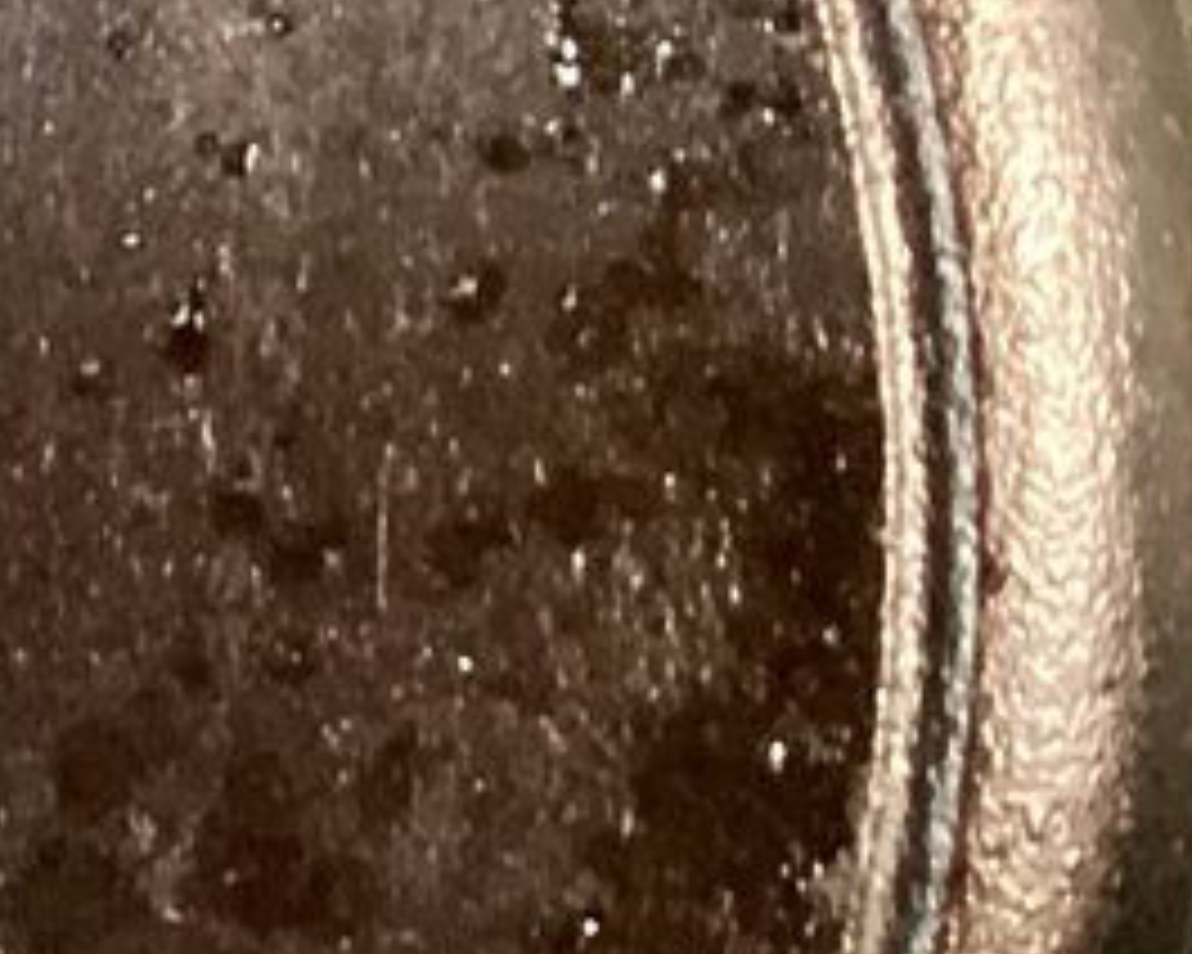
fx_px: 6103
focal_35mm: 173
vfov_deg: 8.9
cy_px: 790
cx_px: -1680
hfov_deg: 9.8
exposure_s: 1/24
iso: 640
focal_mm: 3.3
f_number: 2.4
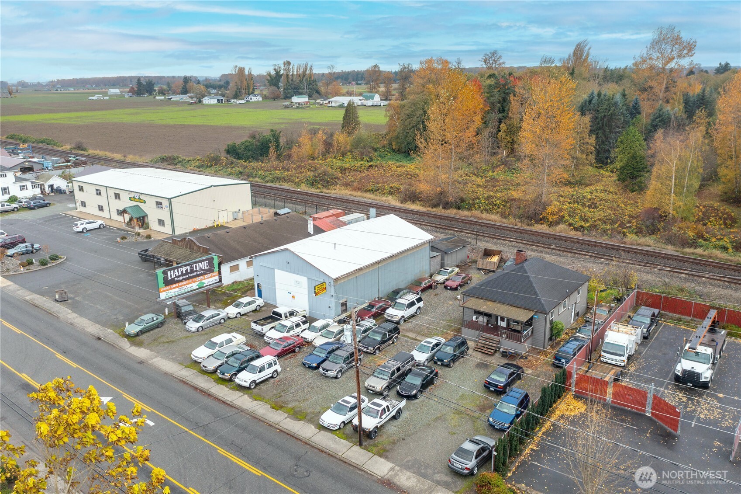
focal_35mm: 28
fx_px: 576
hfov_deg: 65.5
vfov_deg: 46.4
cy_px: 247
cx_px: 370
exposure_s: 1/80
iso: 100
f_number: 4
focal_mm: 10.26
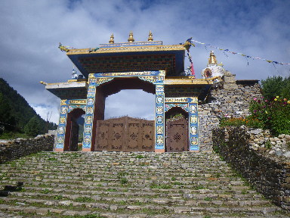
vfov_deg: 49.7
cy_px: 109
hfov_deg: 63.4
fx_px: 235
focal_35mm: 28
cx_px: 145
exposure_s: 1/640
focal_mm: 5
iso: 50
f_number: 4.2
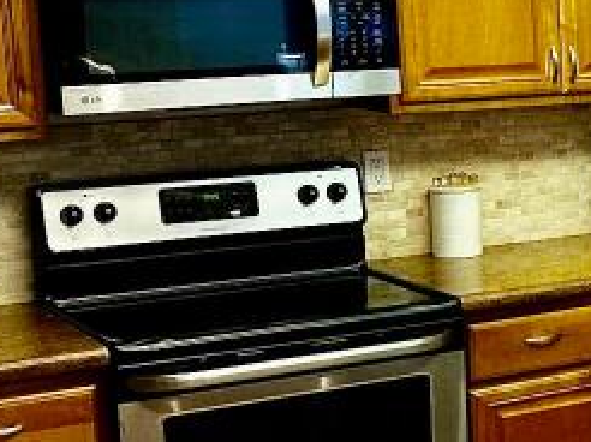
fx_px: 1706
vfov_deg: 14.8
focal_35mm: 100
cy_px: 178
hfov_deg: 17.4
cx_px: 925
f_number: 1.78
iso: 250
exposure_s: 1/60
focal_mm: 6.86
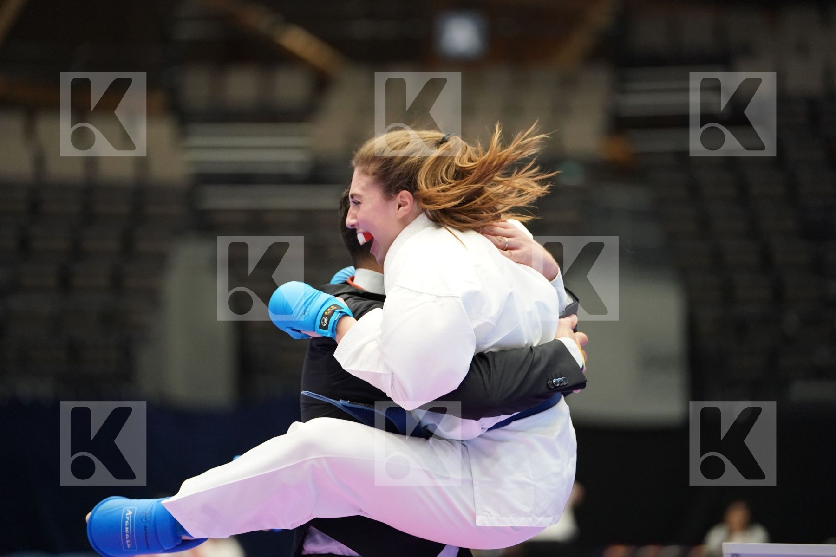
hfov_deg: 12.5
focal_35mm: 165
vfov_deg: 8.3
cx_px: 418
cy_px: 278
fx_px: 3831
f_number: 2.8
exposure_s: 1/1000
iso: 5000
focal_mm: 165
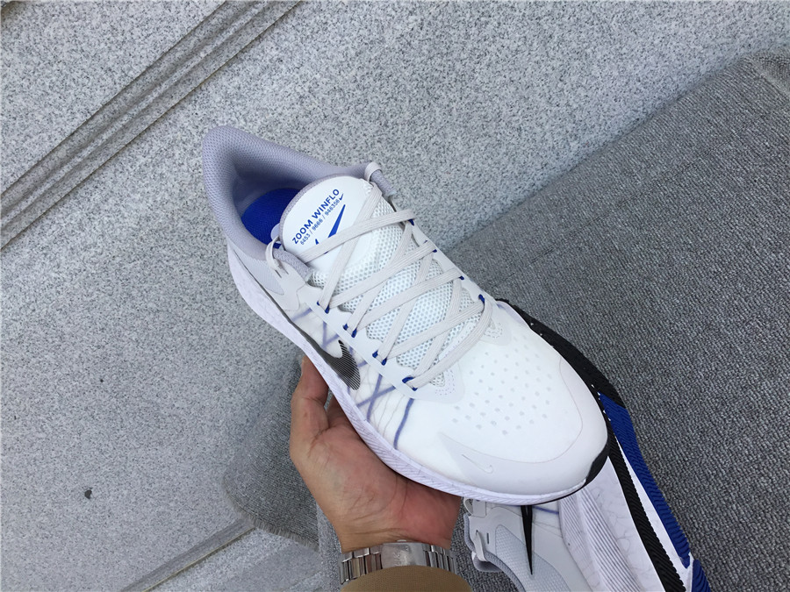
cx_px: 395
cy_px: 296
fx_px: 707
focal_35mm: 31
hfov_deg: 58.4
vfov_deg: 45.4
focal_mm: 3.3
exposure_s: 1/646
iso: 25
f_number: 2.4
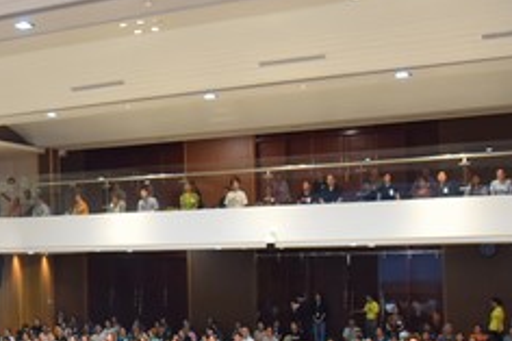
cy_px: 242
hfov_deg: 27.4
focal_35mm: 66
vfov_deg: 20.5
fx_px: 938
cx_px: -80
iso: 1250
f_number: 5
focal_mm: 24
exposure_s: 1/125
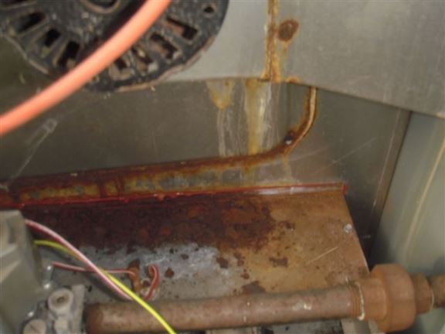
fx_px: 489
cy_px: 167
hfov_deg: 49.0
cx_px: 222
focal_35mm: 38
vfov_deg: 37.7
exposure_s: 1/200
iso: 100
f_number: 4.5
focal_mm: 6.7
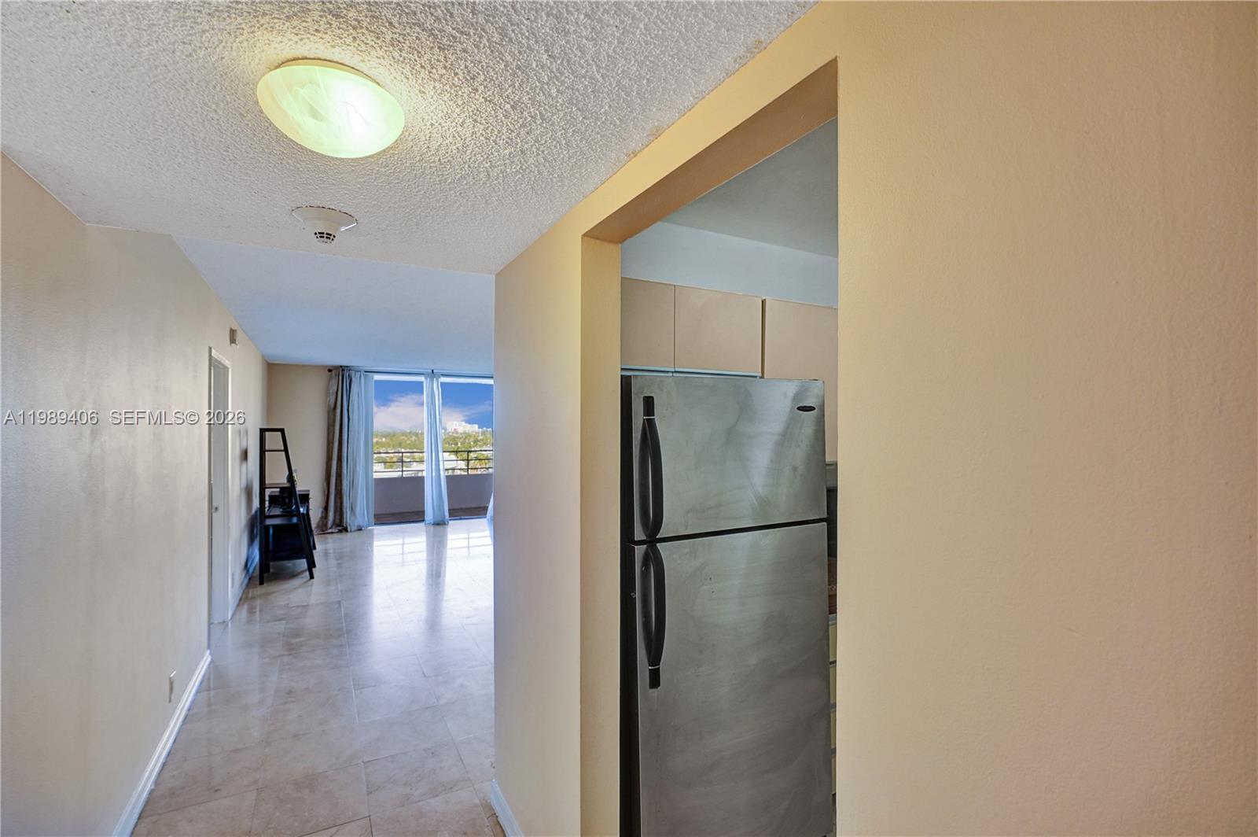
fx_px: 559
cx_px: 629
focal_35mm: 16
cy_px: 418
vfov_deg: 73.6
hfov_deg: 96.8
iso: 400
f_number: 5
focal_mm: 16
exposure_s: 1/160
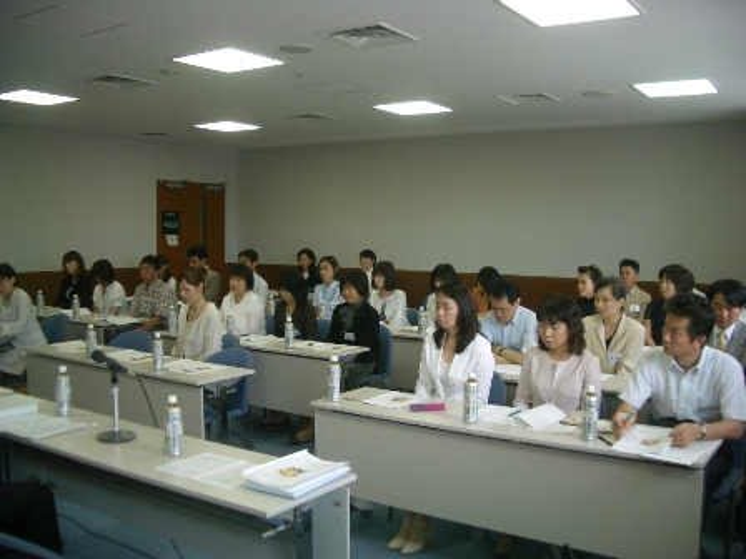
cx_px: 373
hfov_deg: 52.6
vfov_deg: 40.7
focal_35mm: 35
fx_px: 754
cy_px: 280
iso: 50
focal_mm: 5.8
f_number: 2.6
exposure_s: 1/80
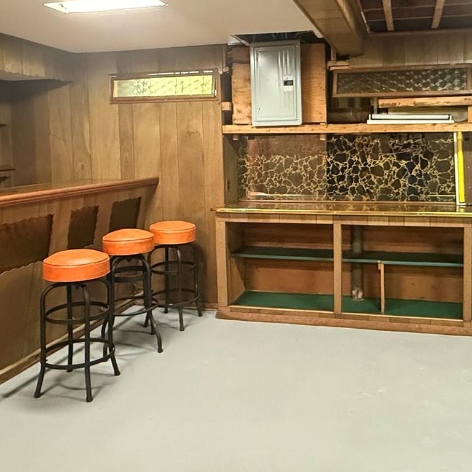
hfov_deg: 49.2
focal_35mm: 33
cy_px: 172
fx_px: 509
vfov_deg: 49.2
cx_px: 297
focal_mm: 2.22
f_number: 2.2
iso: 1250
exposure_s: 1/60
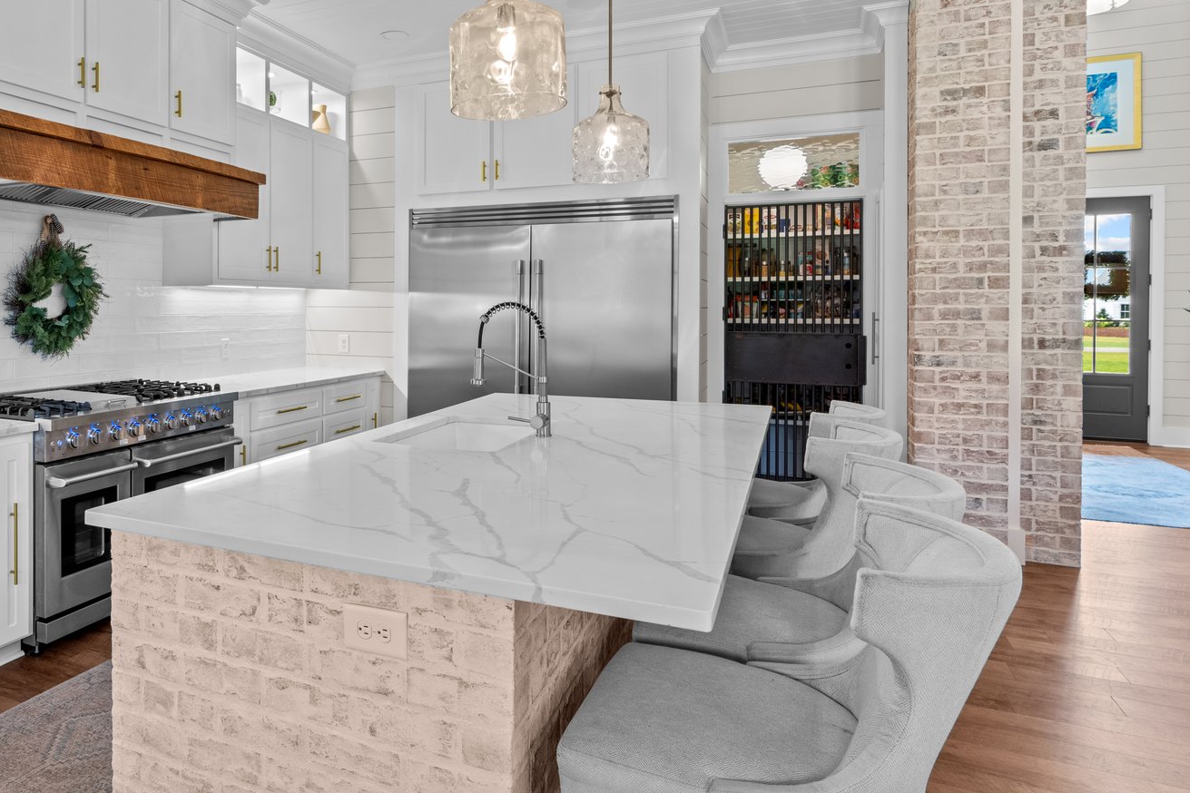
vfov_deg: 50.8
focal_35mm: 25
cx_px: 340
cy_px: 305
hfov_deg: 68.2
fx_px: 826
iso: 800
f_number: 8
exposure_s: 1/8
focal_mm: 16
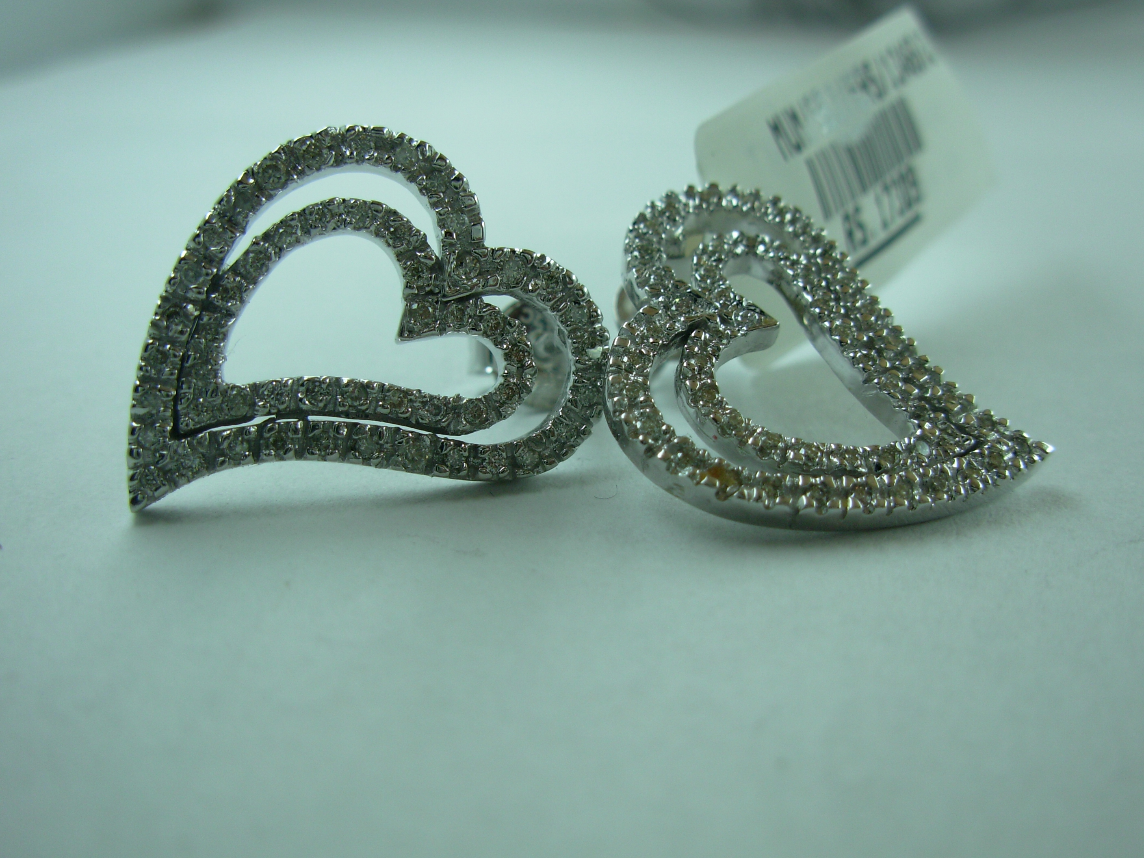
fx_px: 1256
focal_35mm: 38
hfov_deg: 49.0
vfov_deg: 37.7
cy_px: 429
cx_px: 572
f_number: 2.9
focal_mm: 6.3
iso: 50
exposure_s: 1/362
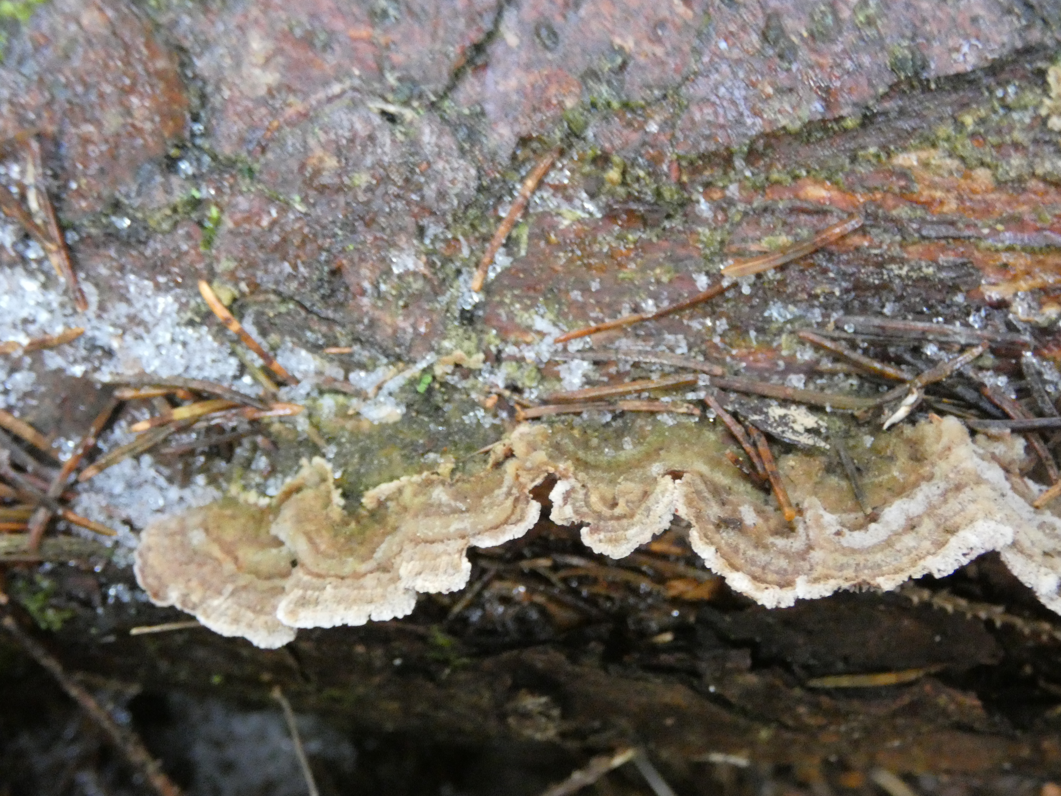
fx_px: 1686
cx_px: 530
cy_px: 398
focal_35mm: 55
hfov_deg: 34.9
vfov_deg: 26.6
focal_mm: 9.9
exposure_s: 1/25
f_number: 4
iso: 1600
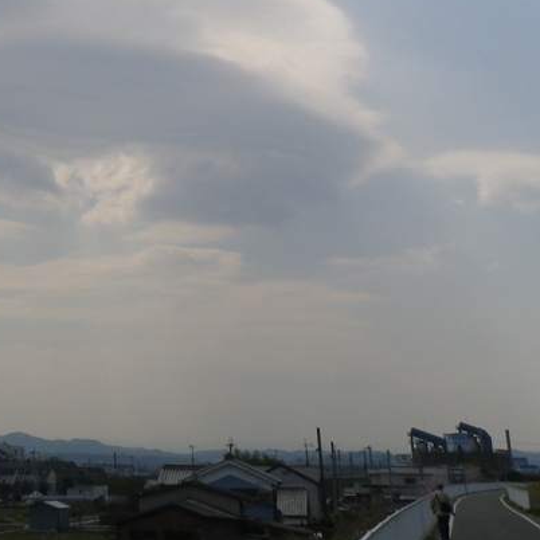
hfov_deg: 26.1
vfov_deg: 26.5
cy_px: 71
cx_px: 26
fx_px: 1112
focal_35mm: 63
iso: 80
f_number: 4.2
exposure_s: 1/1500
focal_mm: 5
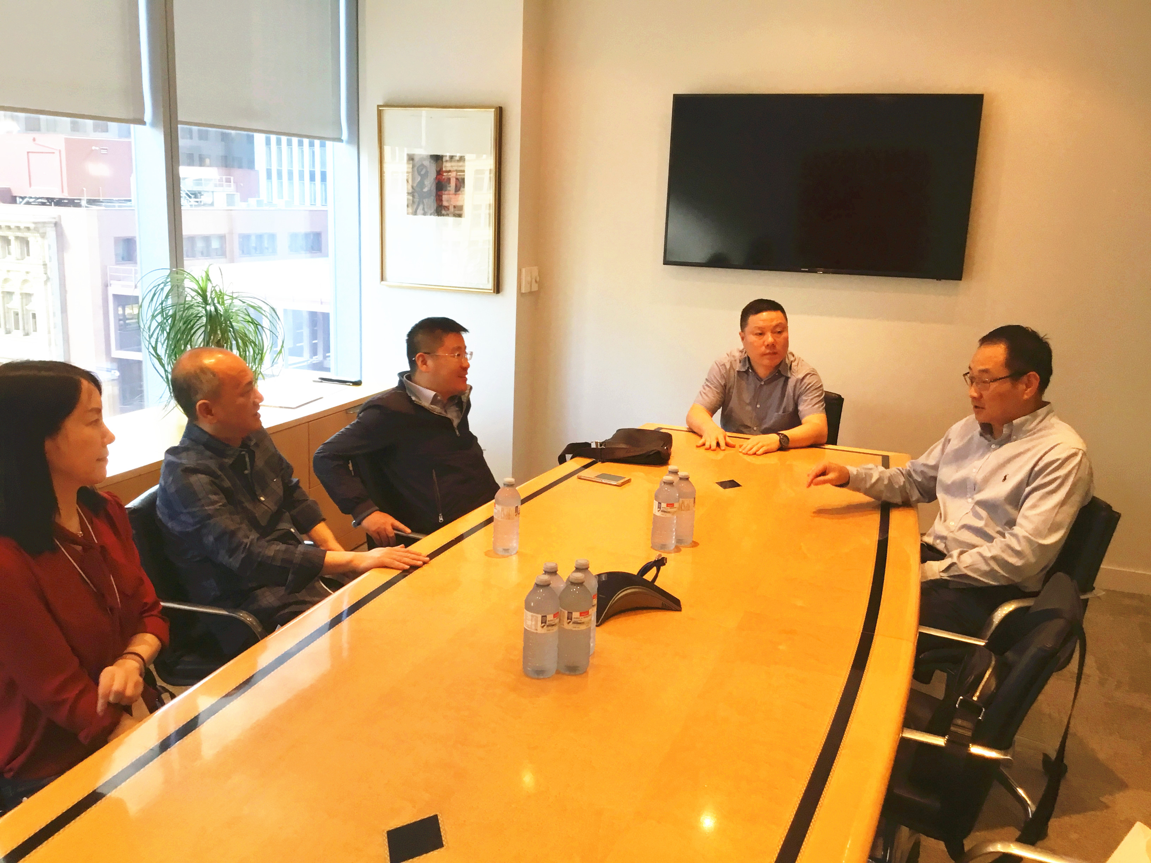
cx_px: 576
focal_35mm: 31
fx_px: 1031
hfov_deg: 58.4
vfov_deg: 45.4
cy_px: 432
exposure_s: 1/30
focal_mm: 3.3
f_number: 2.4
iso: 64
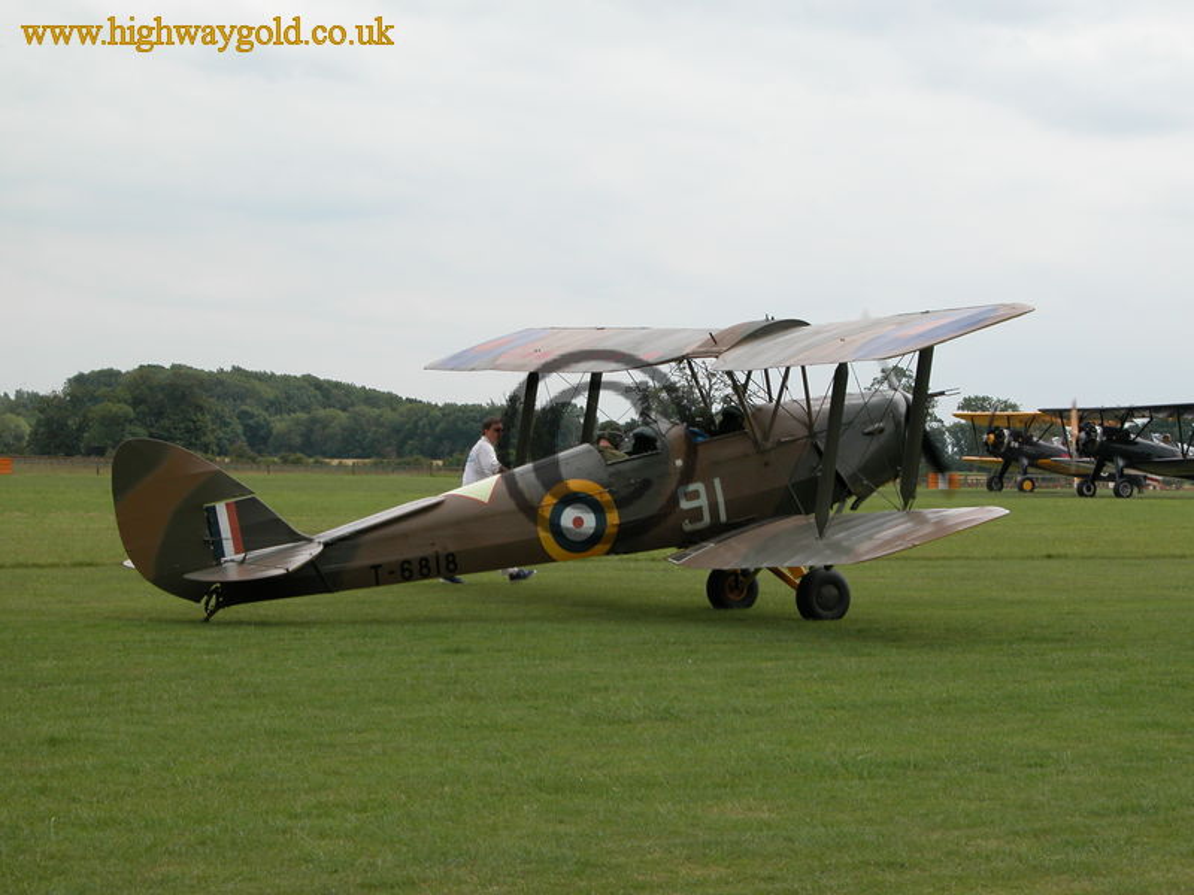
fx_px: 3035
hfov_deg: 22.3
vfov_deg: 16.8
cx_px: 597
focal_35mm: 88
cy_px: 448
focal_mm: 22.3
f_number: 5.6
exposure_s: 1/407
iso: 100
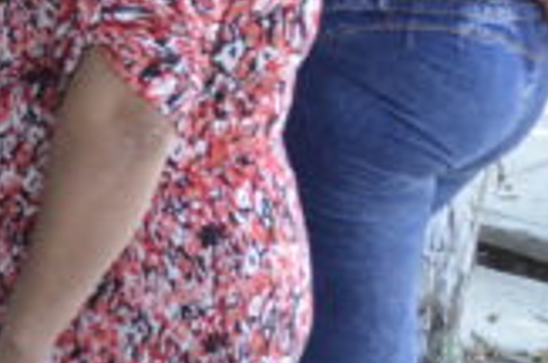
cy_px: 205
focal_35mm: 170
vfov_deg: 8.0
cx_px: -629
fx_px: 2583
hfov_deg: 10.8
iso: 800
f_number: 4.5
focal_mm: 18
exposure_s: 1/500
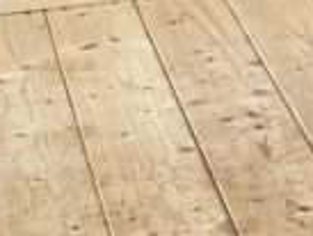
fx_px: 1756
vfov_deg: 7.5
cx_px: 743
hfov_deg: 9.2
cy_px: 364
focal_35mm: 194
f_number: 1.6
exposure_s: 1/121
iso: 40
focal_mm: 4.2
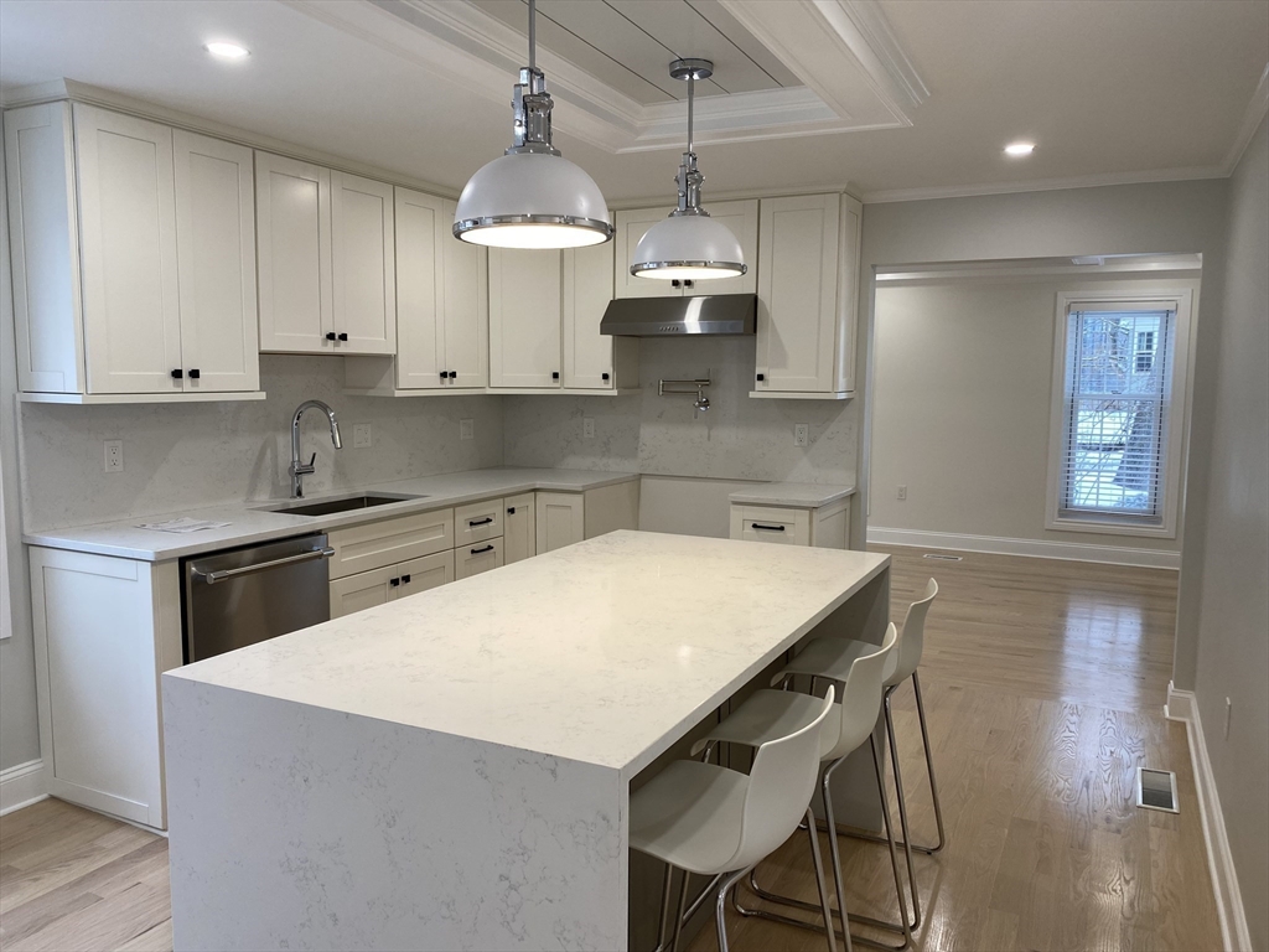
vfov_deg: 53.1
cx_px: 634
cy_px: 476
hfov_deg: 67.3
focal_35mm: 26
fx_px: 953
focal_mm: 4.25
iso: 64
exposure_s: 1/120
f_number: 1.8
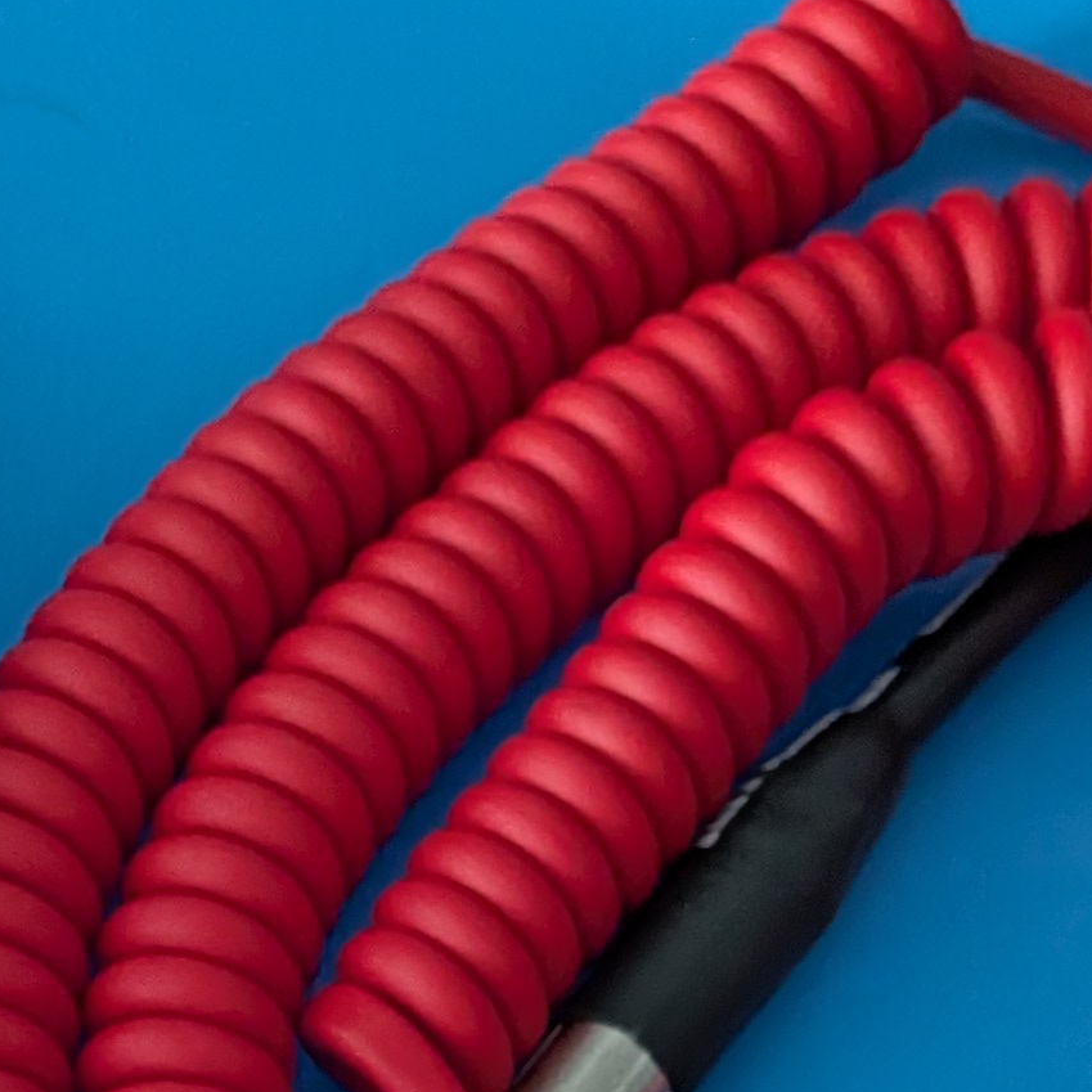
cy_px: 1514
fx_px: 3569
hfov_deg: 16.7
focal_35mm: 100
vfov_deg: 16.2
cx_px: -197
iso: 88
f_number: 1.7
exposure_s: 1/33.3
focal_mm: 4.53
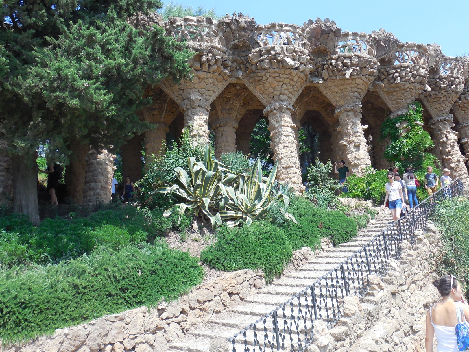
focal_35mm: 31
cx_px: 256
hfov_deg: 58.3
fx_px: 420
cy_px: 153
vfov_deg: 45.3
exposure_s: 1/500
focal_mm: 4.6
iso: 125
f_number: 3.5
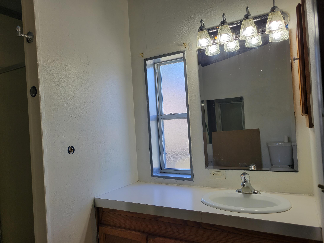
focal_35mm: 26
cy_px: 122
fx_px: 243
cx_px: 162
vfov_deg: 53.1
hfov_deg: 67.3
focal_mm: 5.4
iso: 40
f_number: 1.8
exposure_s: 1/165
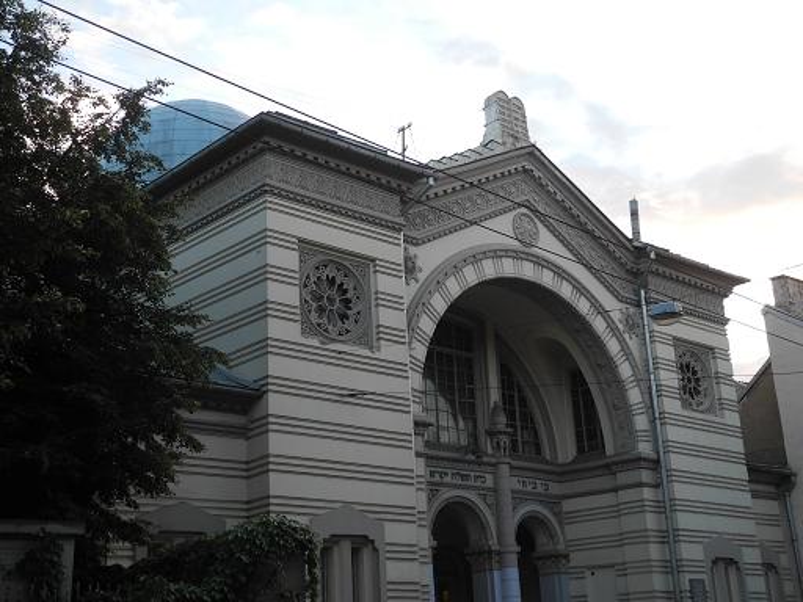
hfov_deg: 38.2
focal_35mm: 50
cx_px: 402
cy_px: 301
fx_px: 1160
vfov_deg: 29.1
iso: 100
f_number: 3.5
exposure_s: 1/80
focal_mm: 10.7
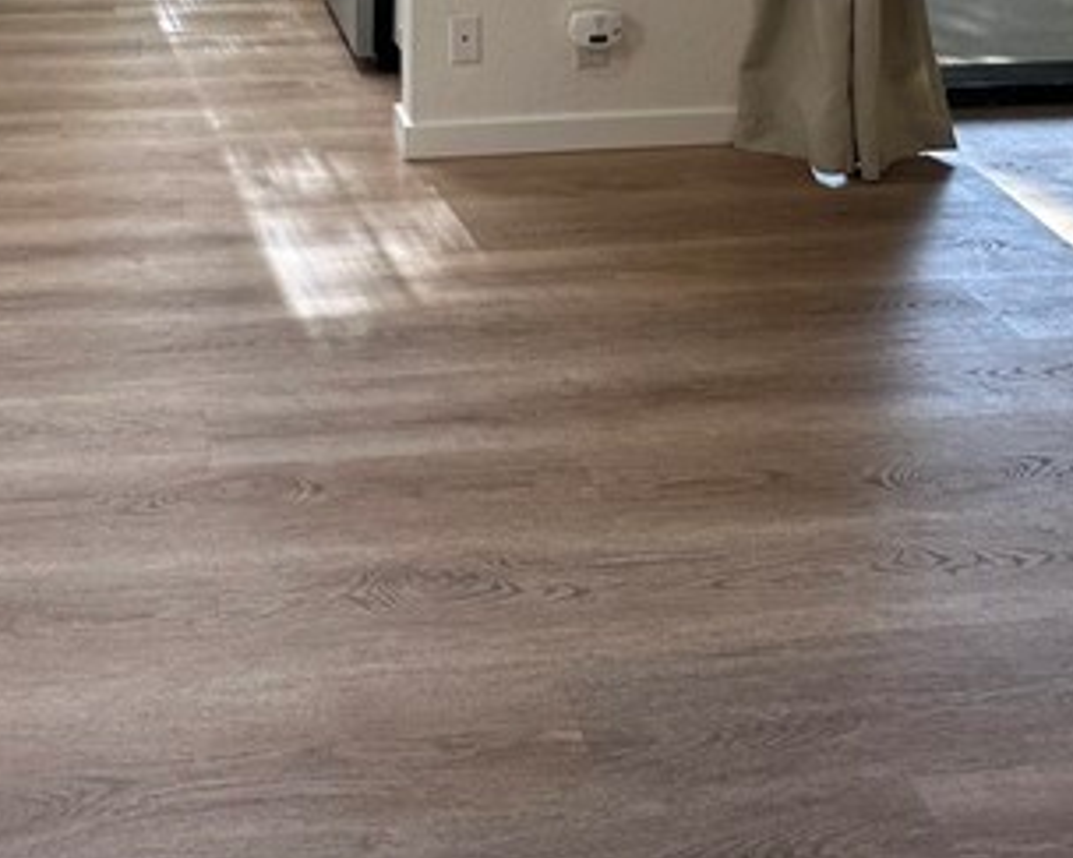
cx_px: 282
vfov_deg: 28.5
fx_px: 1460
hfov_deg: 39.4
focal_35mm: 46
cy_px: -173
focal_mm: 2.22
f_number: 2.2
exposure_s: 1/120
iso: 80
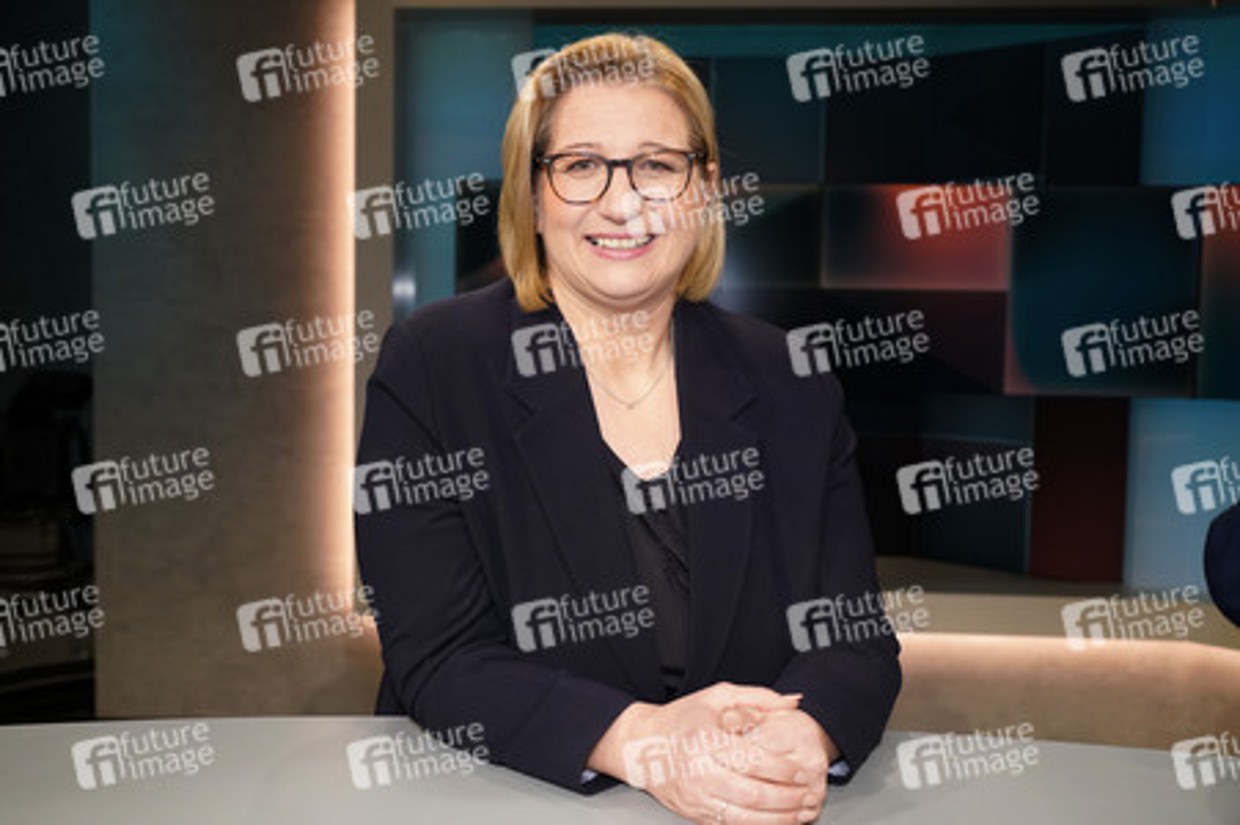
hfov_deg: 53.2
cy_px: 412
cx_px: 620
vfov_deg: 36.8
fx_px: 1239
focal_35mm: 36
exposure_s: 1/160
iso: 2000
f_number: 5
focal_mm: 36
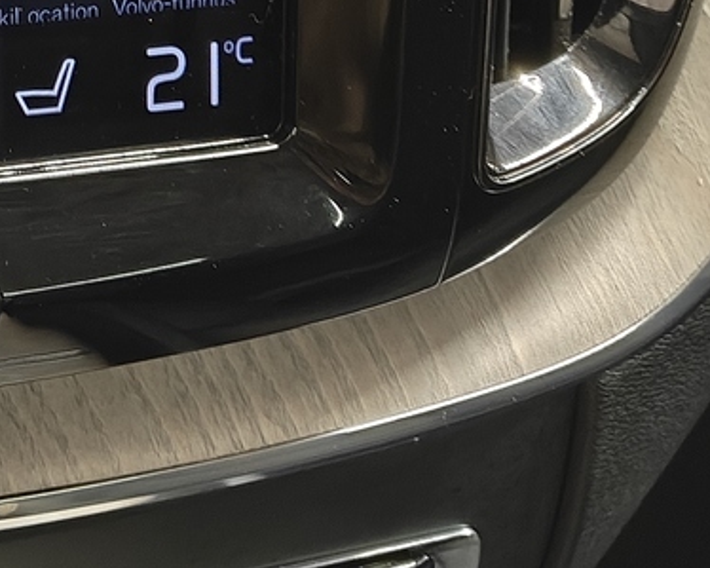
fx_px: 2290
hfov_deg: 16.1
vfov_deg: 12.9
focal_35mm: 109
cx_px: -357
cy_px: -439
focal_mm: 5.59
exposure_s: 1/33
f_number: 1.8
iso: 1600
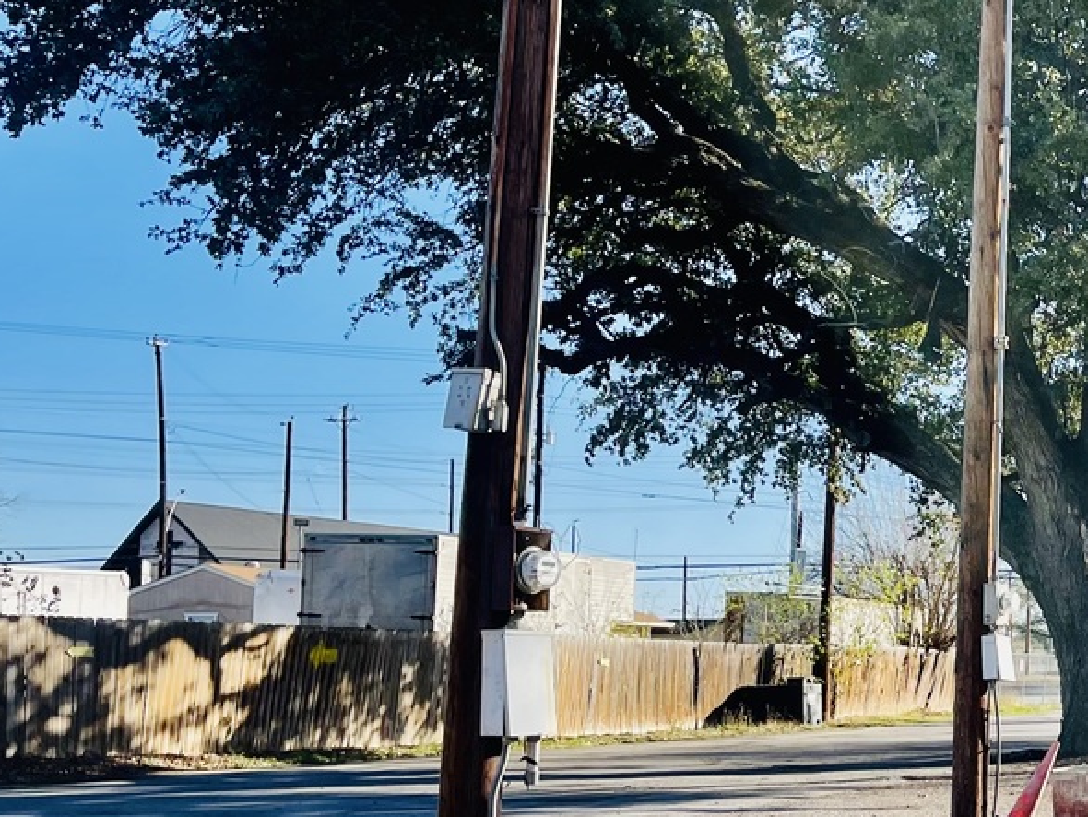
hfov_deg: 28.0
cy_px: 520
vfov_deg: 24.0
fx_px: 1918
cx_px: 1285
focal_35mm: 61
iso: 32
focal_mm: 5.1
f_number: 1.6
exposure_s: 1/2165
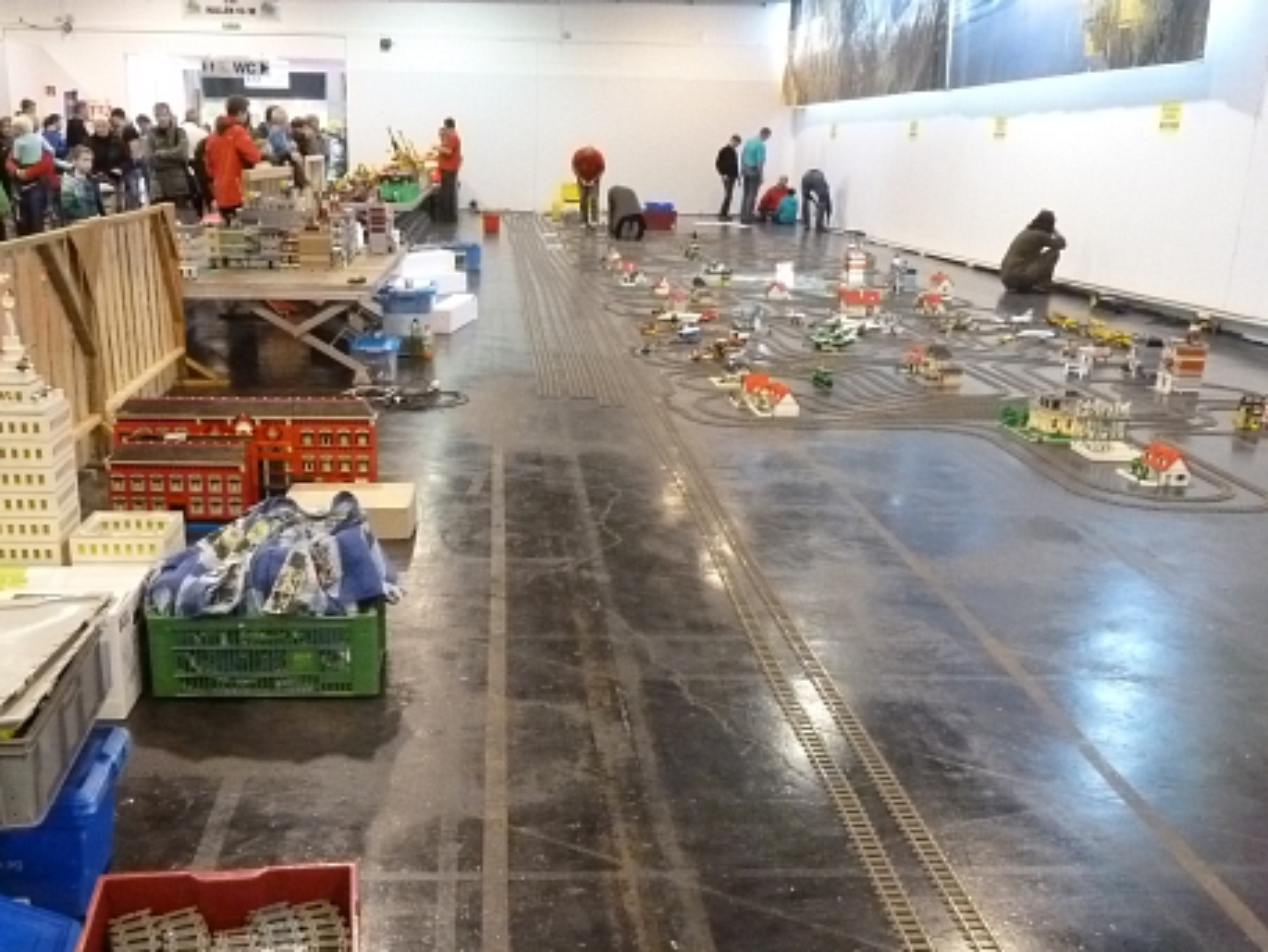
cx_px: 552
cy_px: 591
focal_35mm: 35
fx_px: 1282
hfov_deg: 52.5
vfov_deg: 40.5
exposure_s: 1/30
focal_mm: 4.1
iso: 800
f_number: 3.5
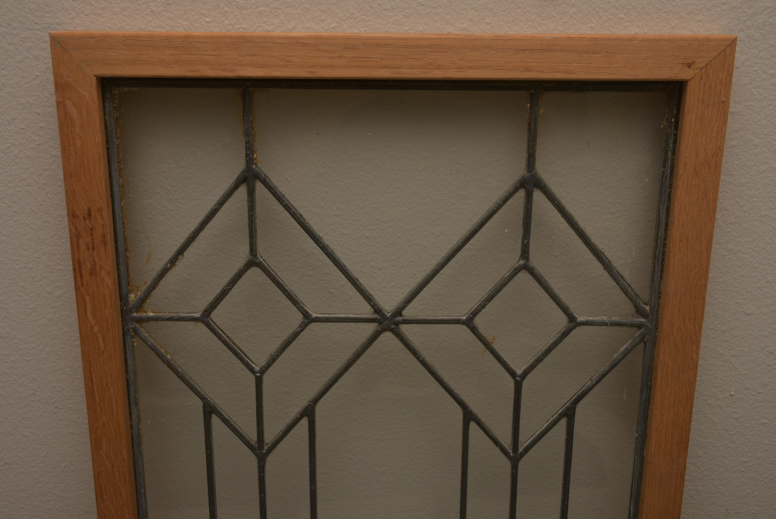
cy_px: 260
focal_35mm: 39
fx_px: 841
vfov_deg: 34.3
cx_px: 388
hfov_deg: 49.5
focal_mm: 26
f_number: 9
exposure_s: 1/160
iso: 160
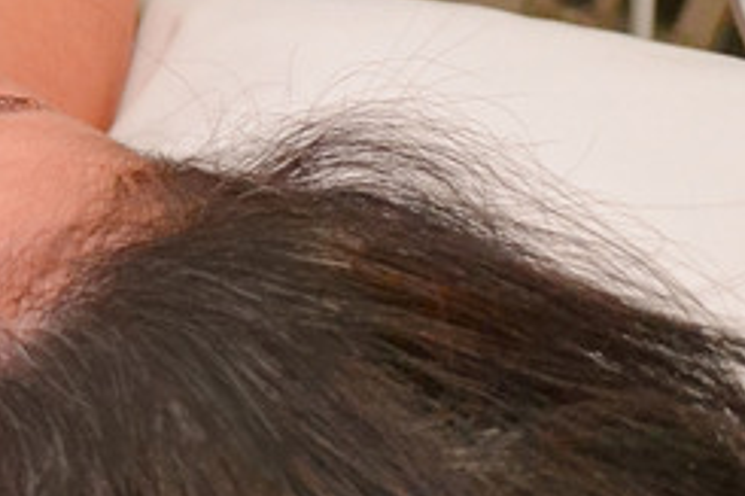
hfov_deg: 12.5
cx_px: -687
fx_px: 3040
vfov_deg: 9.2
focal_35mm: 147
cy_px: -103
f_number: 4.5
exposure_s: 1/200
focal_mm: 20
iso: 1600
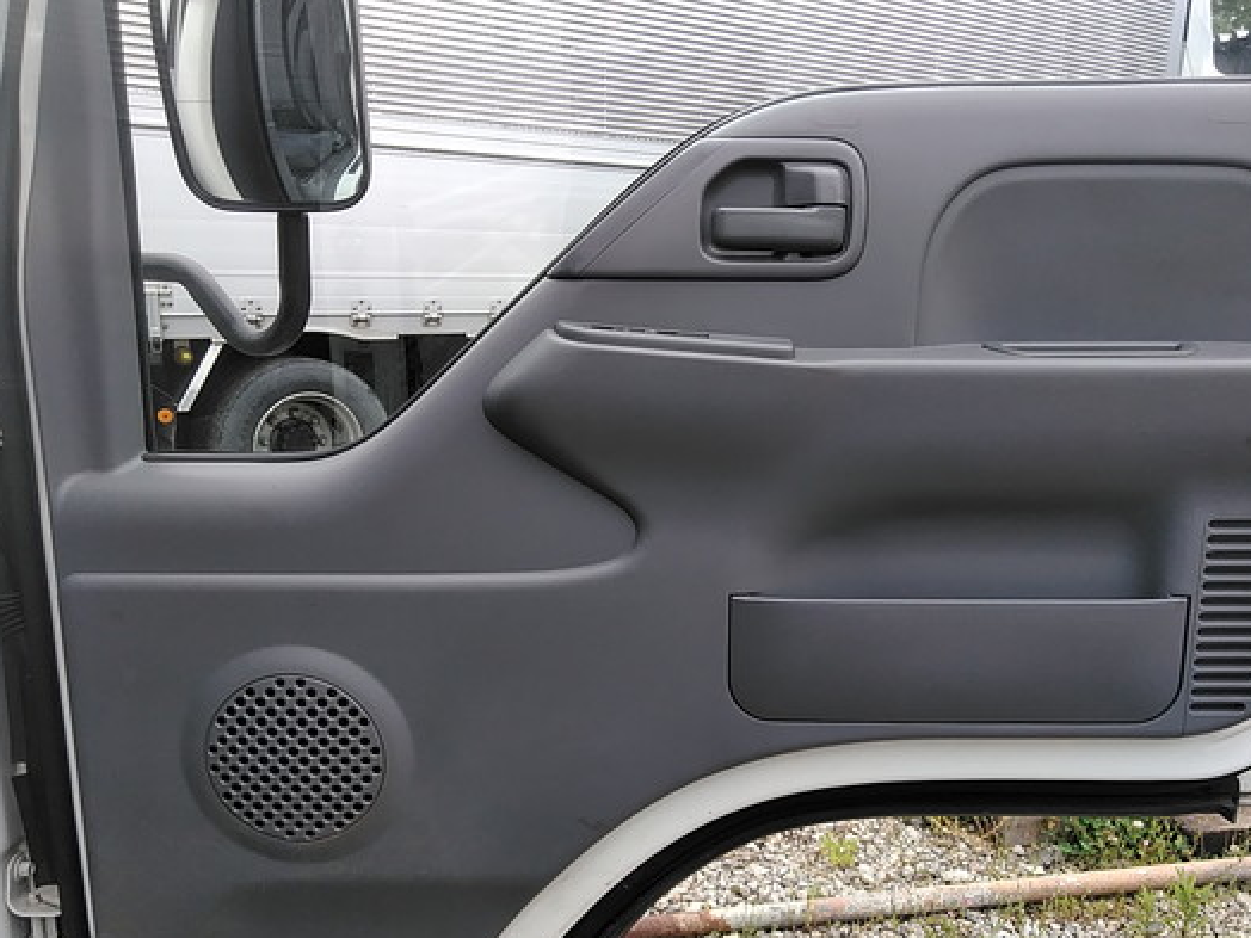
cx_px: 673
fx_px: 1193
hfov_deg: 55.3
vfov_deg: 42.8
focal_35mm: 33
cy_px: 549
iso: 60
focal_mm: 3.46
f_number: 2.2
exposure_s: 1/251
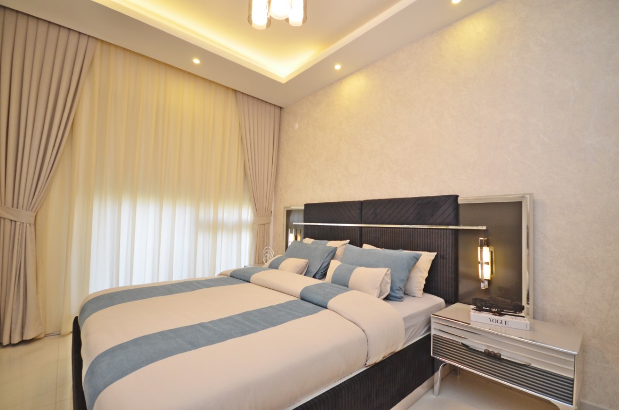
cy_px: 205
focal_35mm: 15
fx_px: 257
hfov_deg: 100.5
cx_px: 310
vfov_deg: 77.1
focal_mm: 10
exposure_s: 1/60
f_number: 4
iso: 500
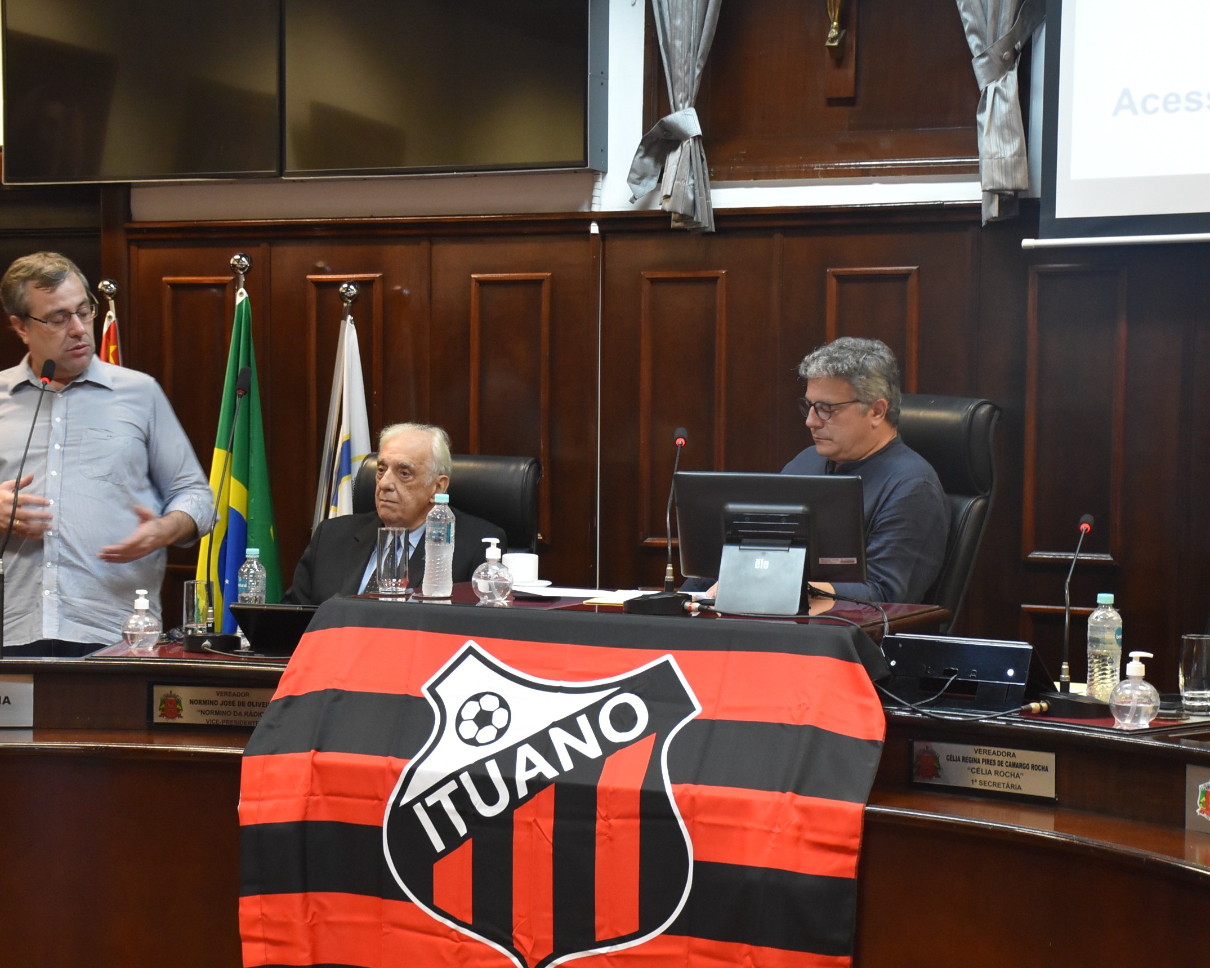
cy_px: 527
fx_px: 2458
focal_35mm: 69
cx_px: 574
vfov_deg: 22.3
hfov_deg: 27.6
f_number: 4.2
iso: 2000
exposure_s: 1/60
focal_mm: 35
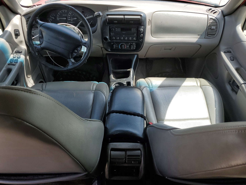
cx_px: 123
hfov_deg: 67.3
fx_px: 185
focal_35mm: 26
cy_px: 92
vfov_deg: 53.1
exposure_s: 1/769
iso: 50
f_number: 1.5
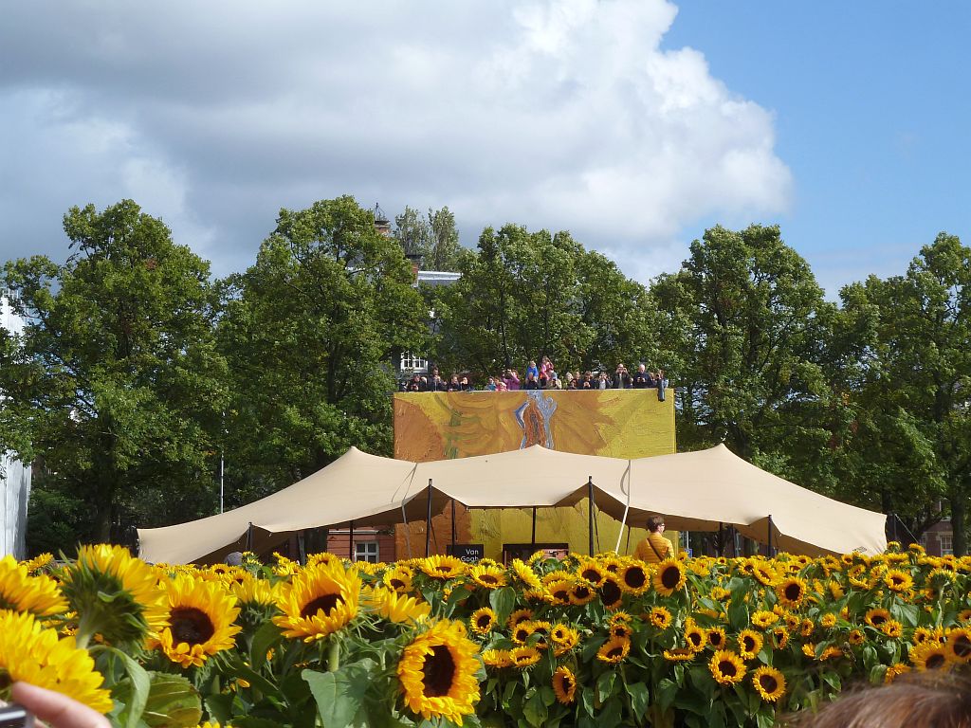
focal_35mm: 72
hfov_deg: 27.0
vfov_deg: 20.4
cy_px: 364
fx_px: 2020
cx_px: 486
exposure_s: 1/400
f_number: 5
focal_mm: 11.9
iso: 80
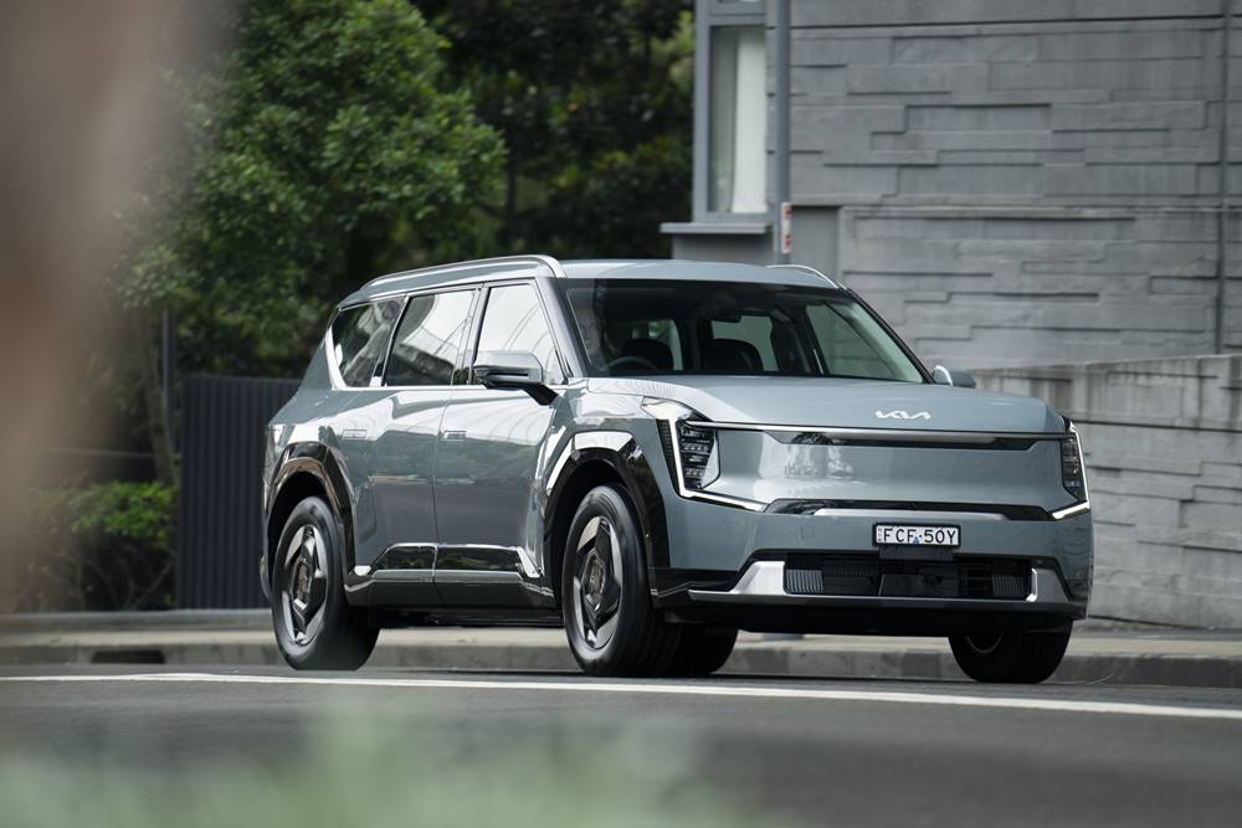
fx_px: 6901
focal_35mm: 200
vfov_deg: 6.9
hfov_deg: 10.3
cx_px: 621
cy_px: 414
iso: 160
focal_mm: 200
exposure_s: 1/200
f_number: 2.8
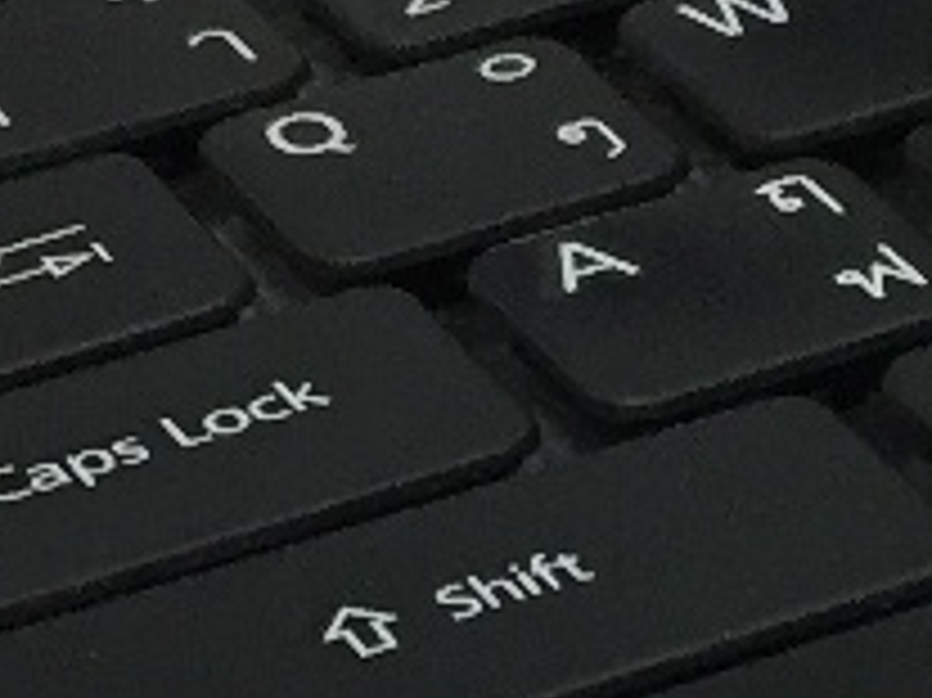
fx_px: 6162
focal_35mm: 229
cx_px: 1288
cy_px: 1130
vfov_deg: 6.4
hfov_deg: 8.5
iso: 100
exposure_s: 1/33
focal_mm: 4.15
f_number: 2.2
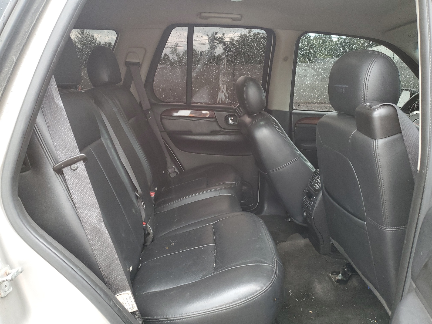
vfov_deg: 53.1
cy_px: 162
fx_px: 324
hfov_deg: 67.3
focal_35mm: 26
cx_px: 216
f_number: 1.5
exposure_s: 1/60.2
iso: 101
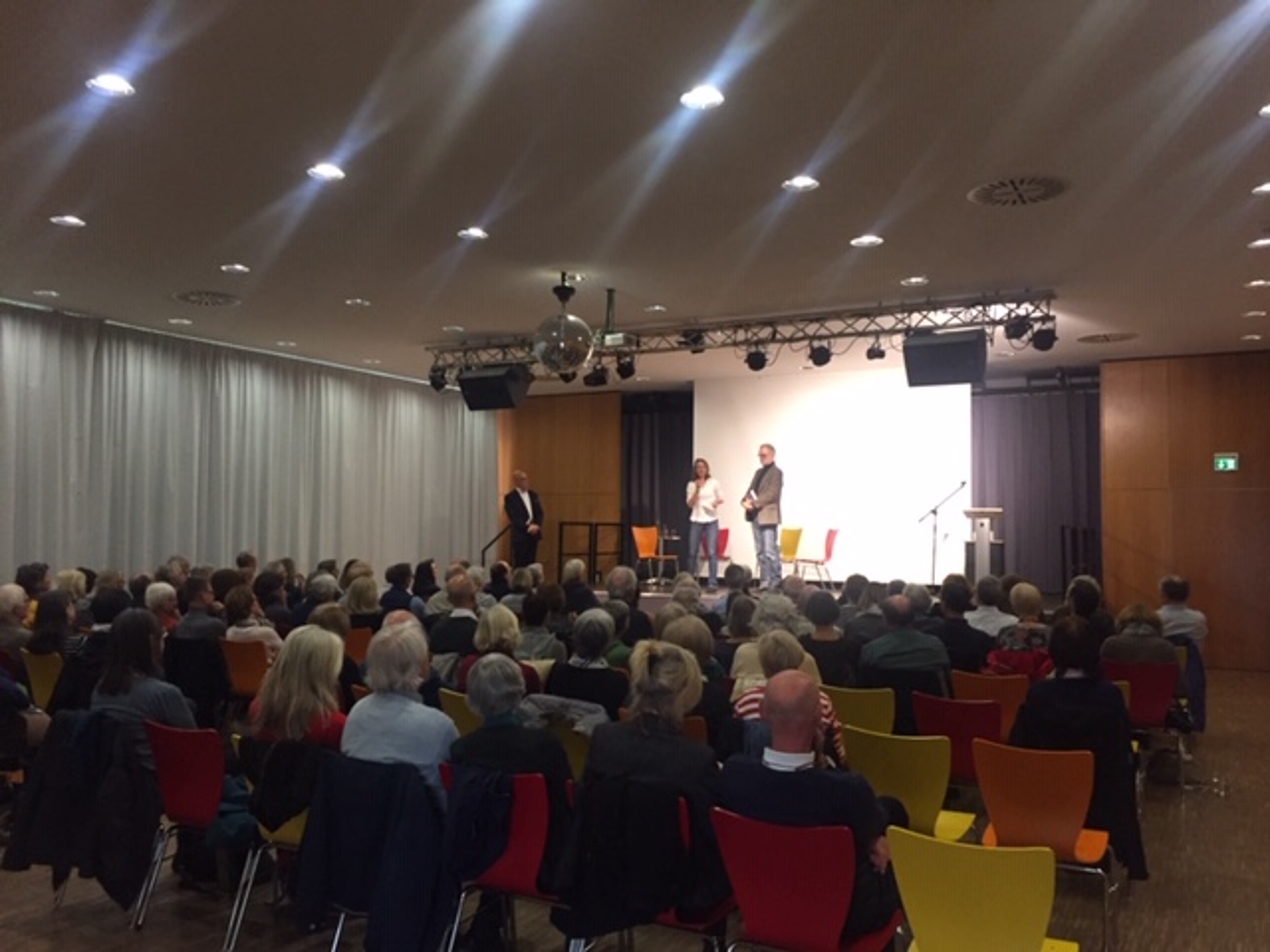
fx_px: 1064
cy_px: 476
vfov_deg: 48.2
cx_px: 635
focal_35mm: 29
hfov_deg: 61.7
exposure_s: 1/33
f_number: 2.2
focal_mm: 4.15
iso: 250
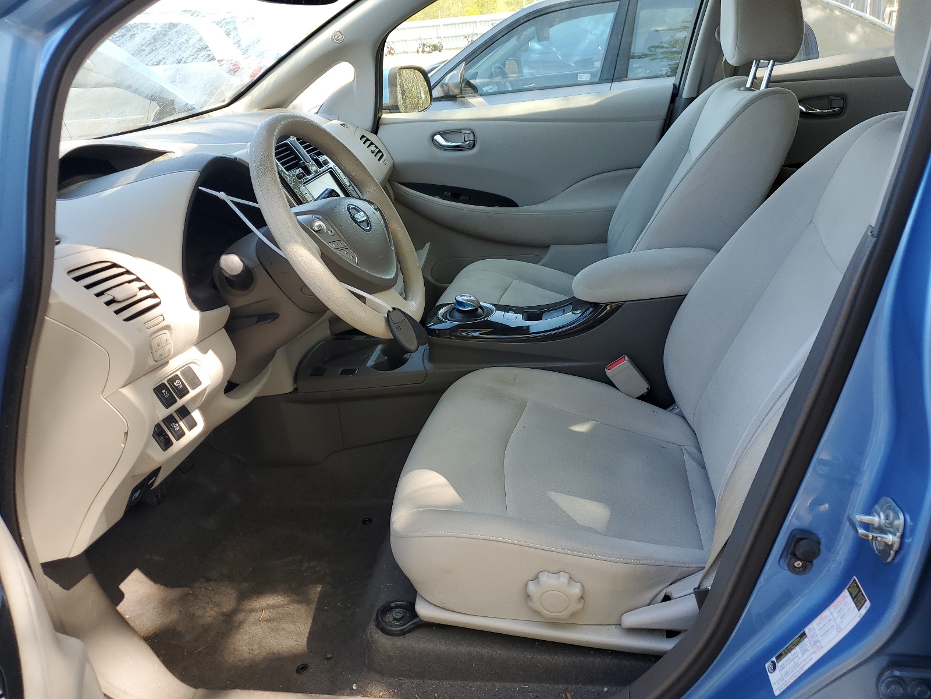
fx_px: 699
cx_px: 466
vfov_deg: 53.1
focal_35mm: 26
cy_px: 350
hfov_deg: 67.3
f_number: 1.5
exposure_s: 1/238
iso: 50
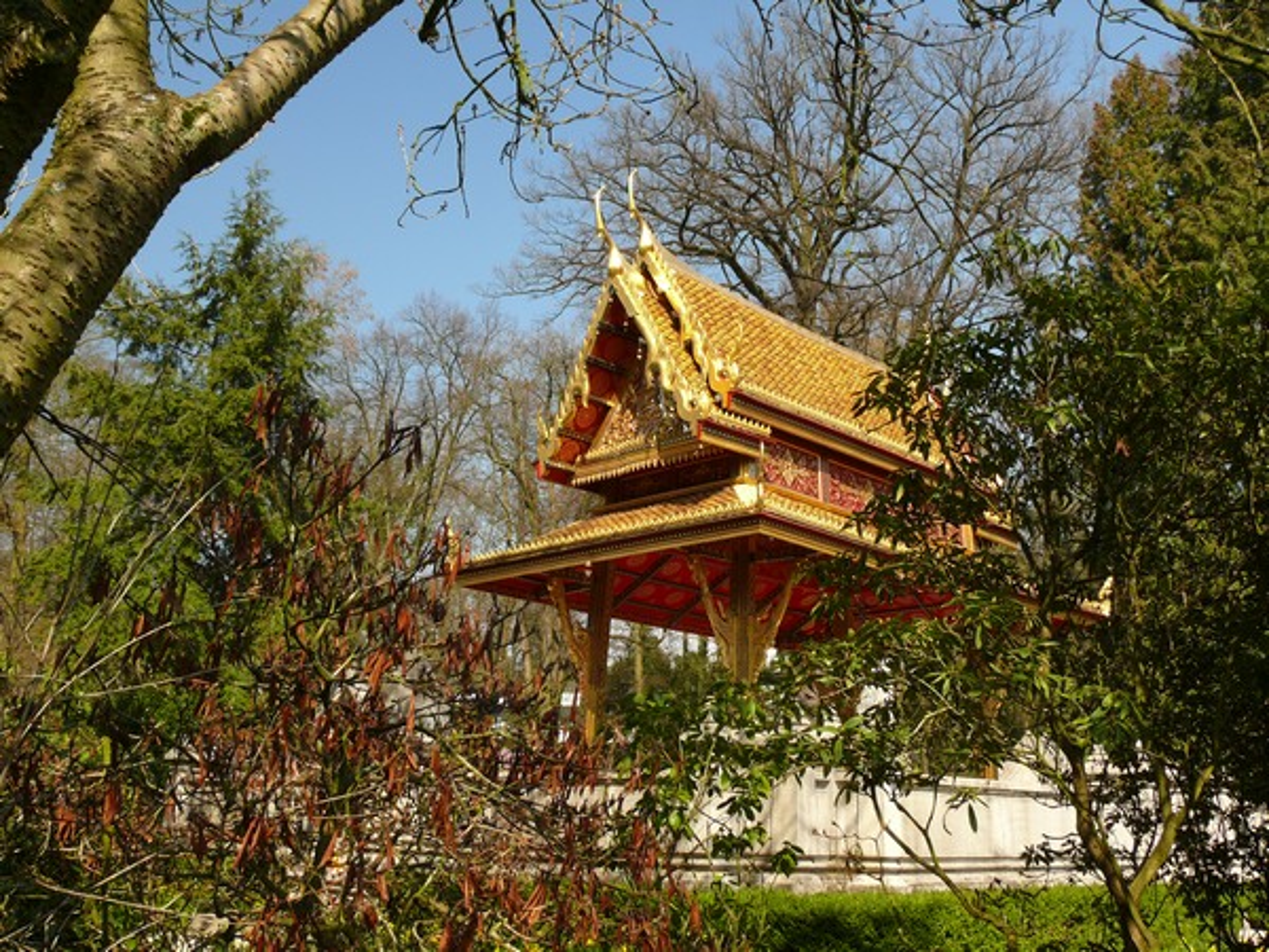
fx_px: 1283
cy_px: 476
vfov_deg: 40.7
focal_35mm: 35
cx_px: 634
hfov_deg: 52.6
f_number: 4
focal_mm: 7.4
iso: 100
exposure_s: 1/125
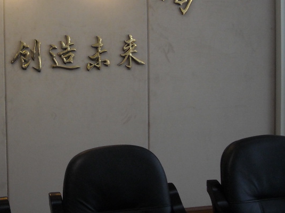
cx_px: 31
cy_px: 24
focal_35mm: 67
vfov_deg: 21.5
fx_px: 551
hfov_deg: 27.9
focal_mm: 5.7
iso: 183
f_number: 2.8
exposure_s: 1/60
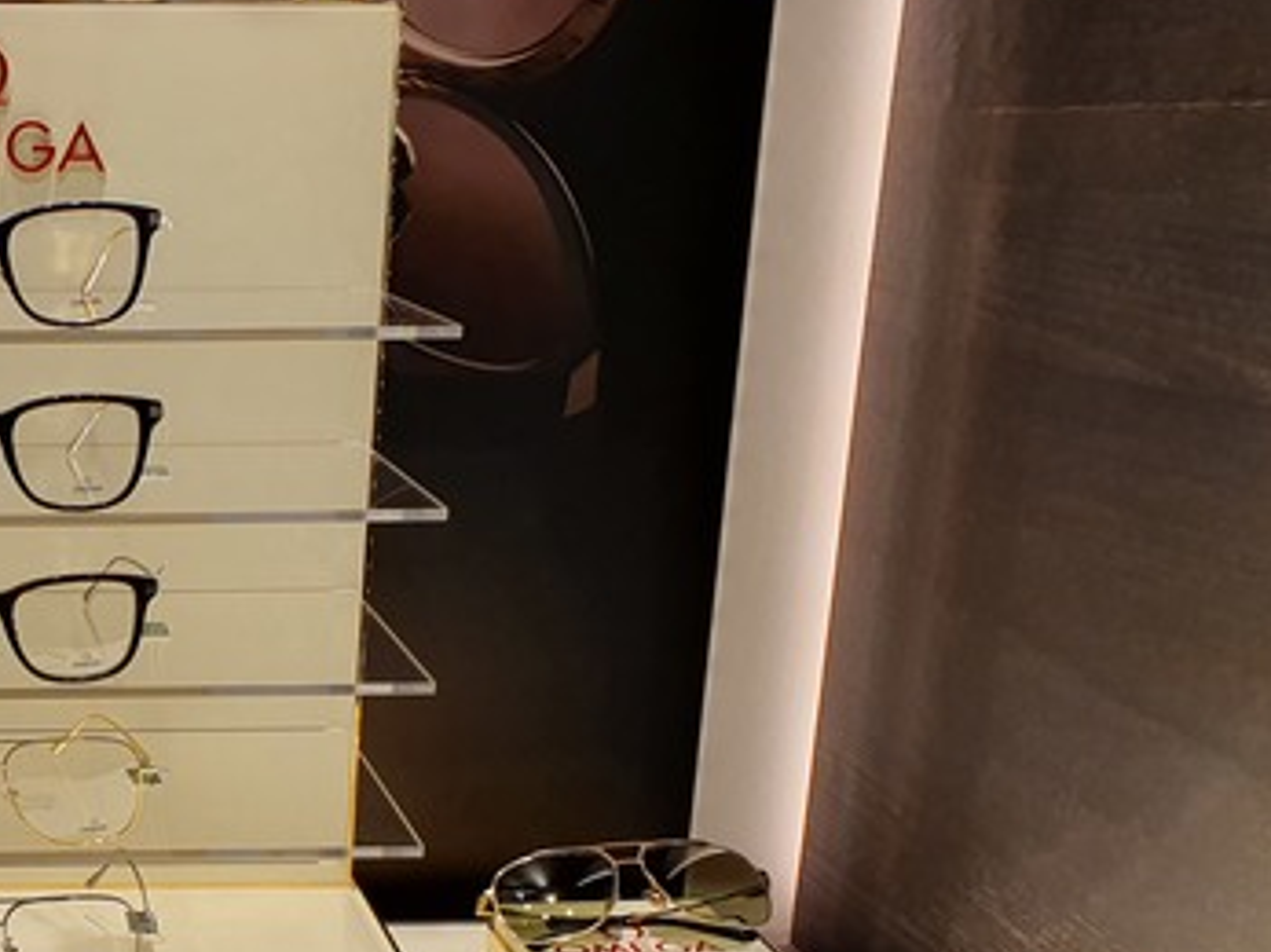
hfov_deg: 32.6
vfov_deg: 26.5
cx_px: -4
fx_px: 1982
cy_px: 758
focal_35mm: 54
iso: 50
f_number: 2.4
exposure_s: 1/234
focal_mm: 4.32
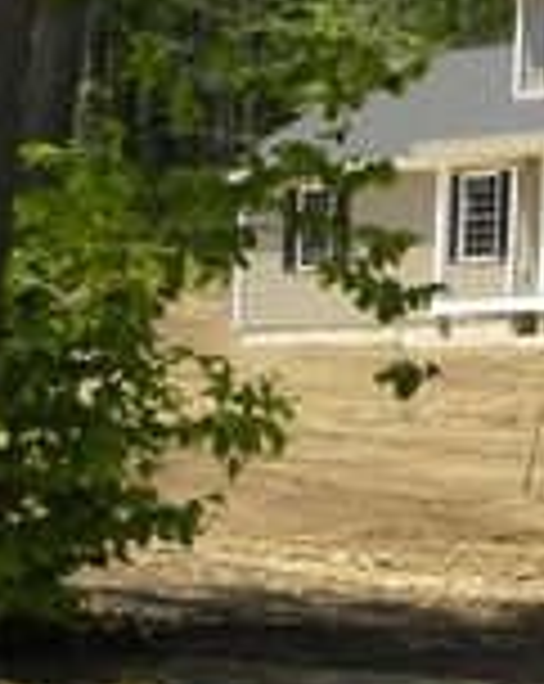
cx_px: 1030
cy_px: 11
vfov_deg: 15.9
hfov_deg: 11.8
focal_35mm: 119
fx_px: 2402
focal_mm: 6.6
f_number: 5
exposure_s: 1/210
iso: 64
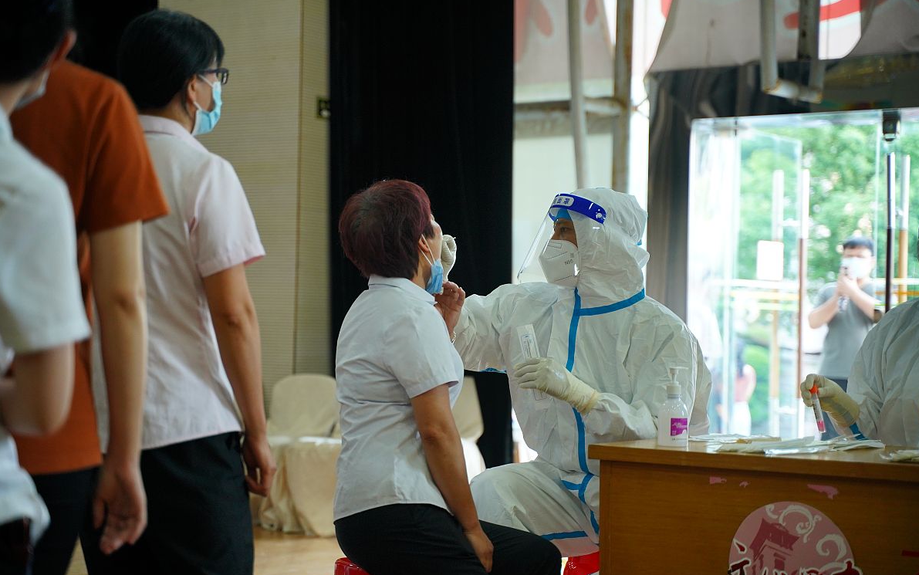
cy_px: 289
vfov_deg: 17.0
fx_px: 1929
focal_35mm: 77
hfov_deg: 26.8
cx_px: 461
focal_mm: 75
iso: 1250
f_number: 2.8
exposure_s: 1/250
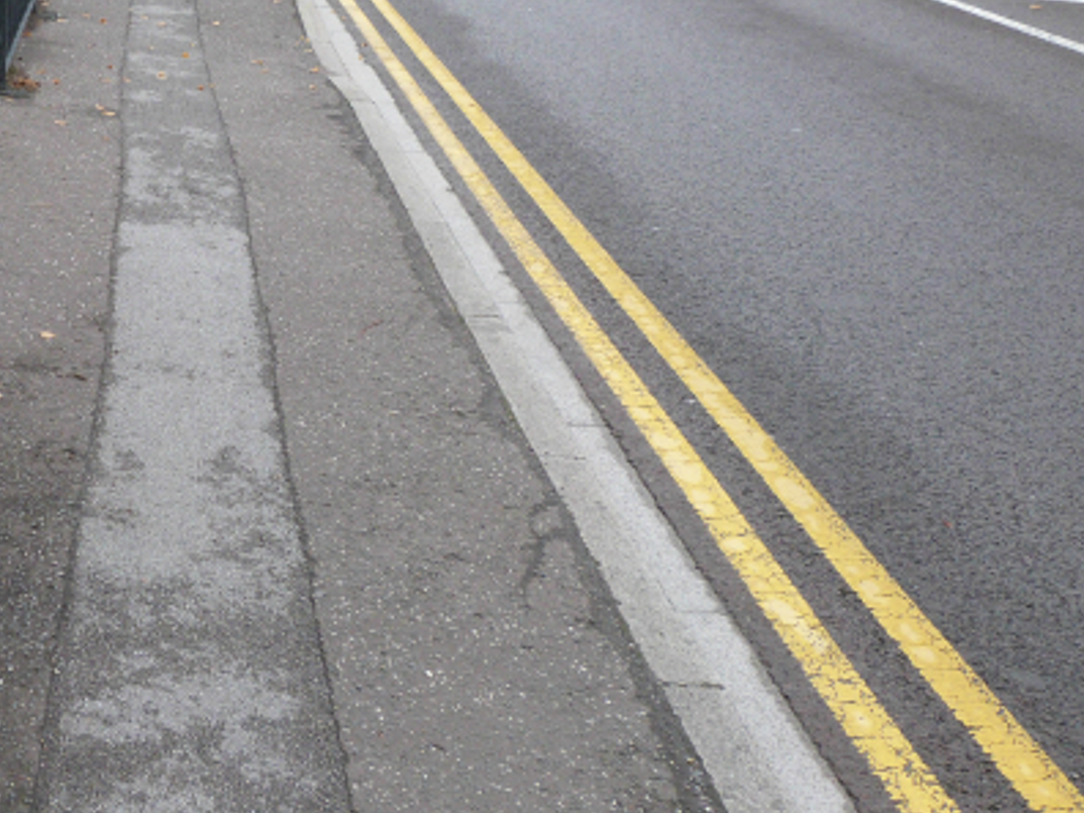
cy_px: 231
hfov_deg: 34.4
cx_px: 140
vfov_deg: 27.2
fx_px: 1660
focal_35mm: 53
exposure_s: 1/160
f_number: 4
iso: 100
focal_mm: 4.9
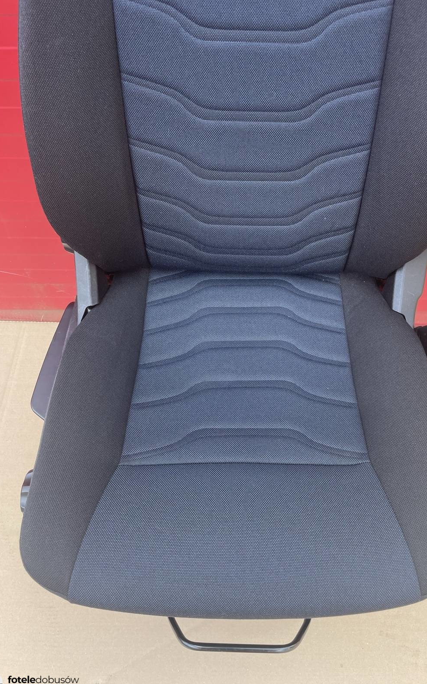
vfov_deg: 66.5
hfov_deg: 44.4
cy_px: 347
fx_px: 521
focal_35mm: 28
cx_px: 243
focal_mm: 4.2
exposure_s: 1/125
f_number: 1.6
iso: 32
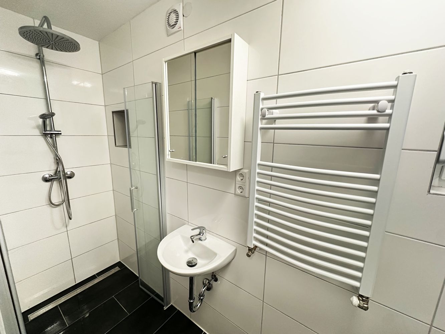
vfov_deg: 85.7
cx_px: 222
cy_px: 167
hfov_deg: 102.1
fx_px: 180
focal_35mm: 14
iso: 500
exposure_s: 1/50
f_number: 2.2
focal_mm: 2.22
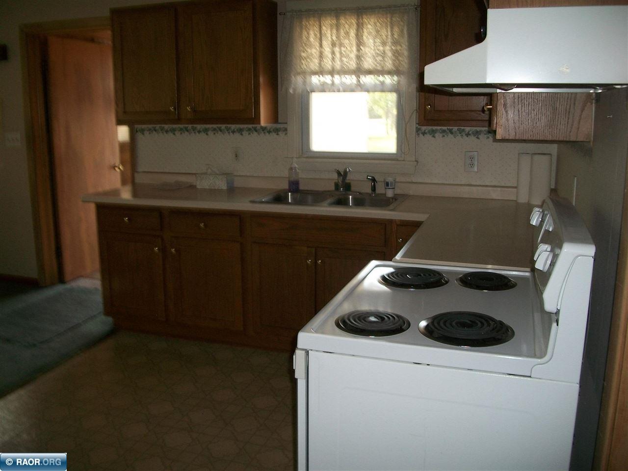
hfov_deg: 56.8
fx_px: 581
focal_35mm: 32
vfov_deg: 44.2
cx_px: 314
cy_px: 236
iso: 80
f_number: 2.9
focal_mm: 5.7
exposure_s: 1/60
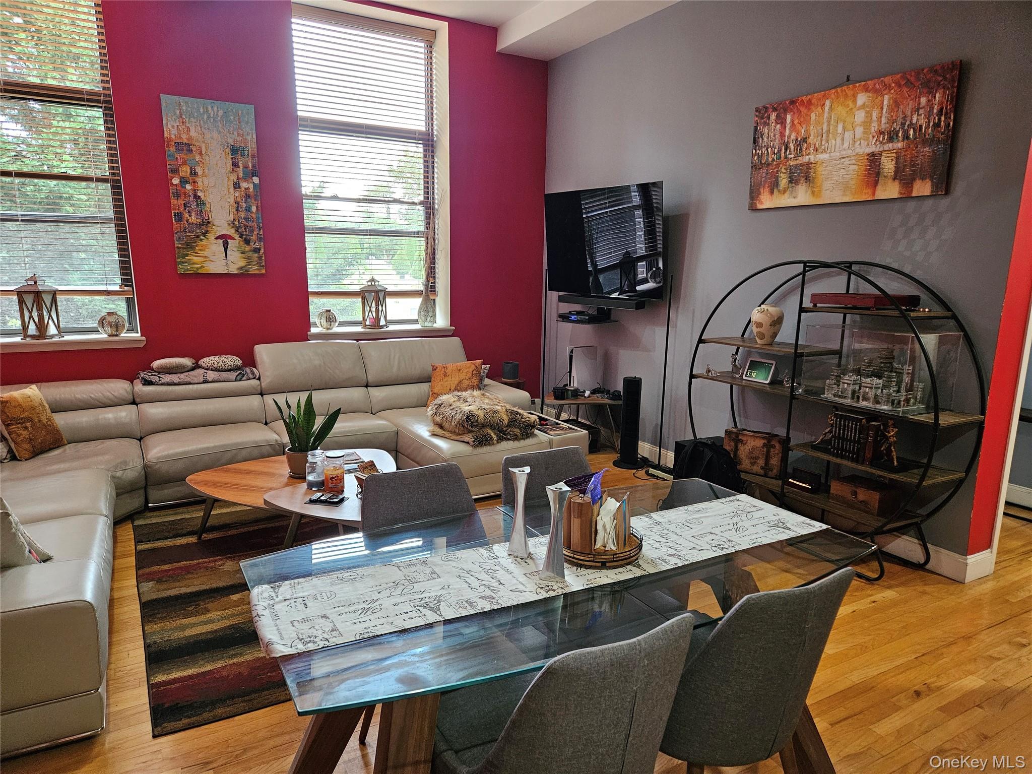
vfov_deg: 58.9
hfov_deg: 73.9
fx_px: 686
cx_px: 516
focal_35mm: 23
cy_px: 387
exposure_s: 1/120
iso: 1000
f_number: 1.8
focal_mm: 5.4
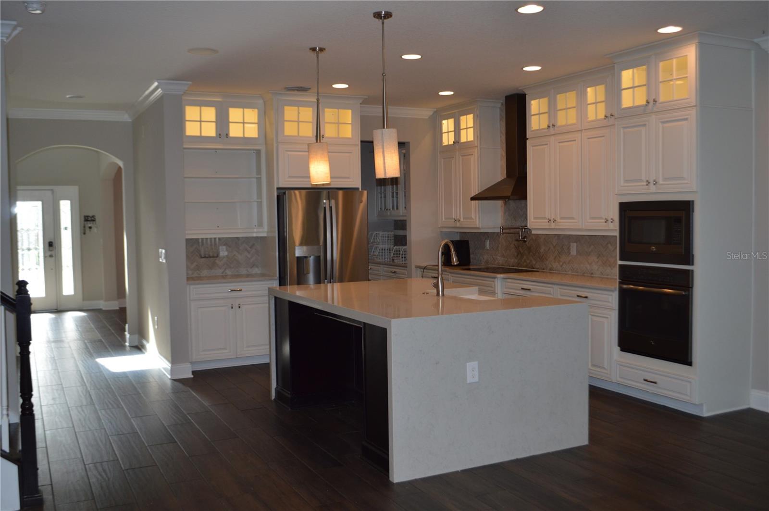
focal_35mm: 33
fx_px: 704
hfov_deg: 57.3
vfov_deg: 39.9
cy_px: 256
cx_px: 384
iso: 400
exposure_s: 1/125
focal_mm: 22
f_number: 4
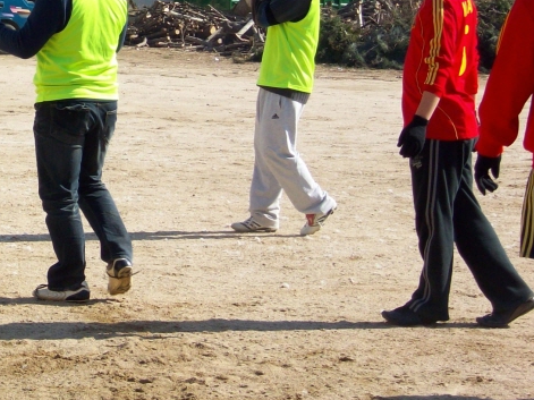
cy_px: 79
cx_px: 105
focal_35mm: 162
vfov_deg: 9.1
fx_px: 2498
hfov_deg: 12.1
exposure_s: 1/338
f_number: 4.6
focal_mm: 13.7
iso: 64
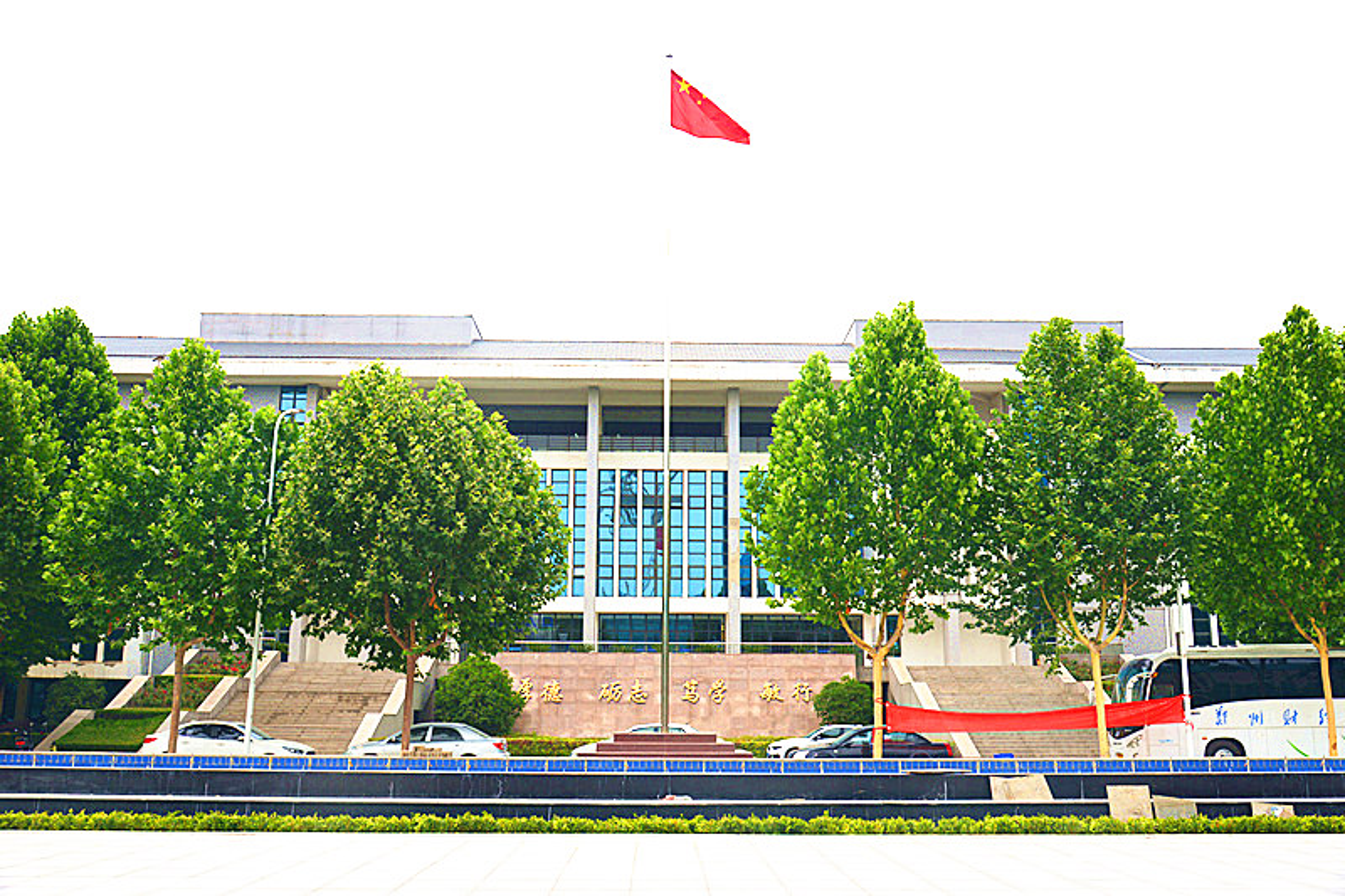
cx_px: 672
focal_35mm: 32
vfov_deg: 41.1
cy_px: 448
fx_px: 1195
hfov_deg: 58.7
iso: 100
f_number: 8
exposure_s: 1/250
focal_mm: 32
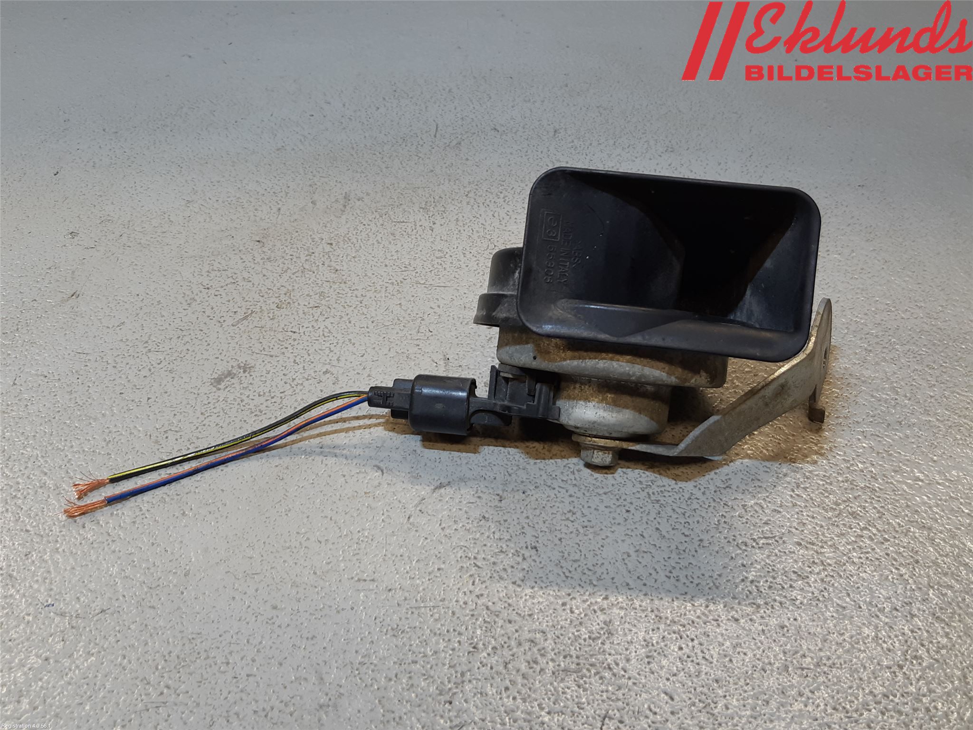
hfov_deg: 67.3
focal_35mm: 26
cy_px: 365
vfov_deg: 53.1
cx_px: 486
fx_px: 731
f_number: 1.7
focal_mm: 3.93
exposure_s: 1/50
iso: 40
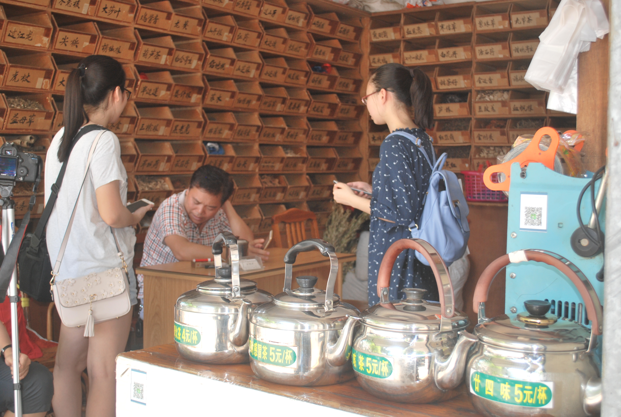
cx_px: 310
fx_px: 778
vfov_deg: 30.0
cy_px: 208
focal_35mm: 45
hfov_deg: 43.5
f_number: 4.8
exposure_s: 1/60
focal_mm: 30
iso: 200
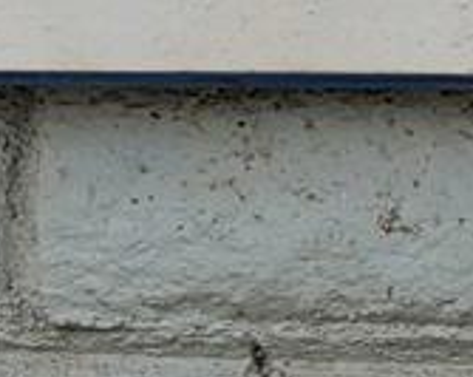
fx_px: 2348
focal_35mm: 168
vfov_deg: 9.0
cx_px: 617
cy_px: -145
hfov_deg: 11.2
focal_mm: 14
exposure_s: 1/320
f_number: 5.6
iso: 125
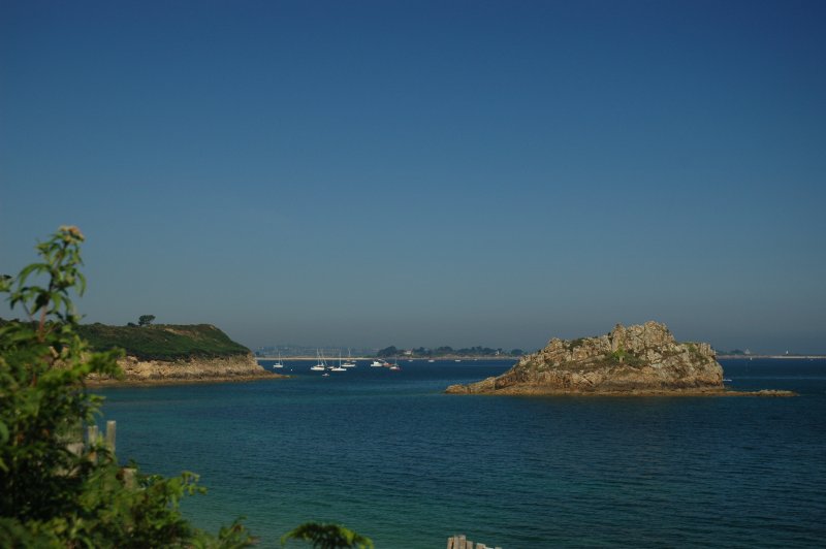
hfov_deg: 33.4
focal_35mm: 60
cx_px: 413
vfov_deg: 22.6
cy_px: 274
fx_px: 1376
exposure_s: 1/320
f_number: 6.3
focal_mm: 40
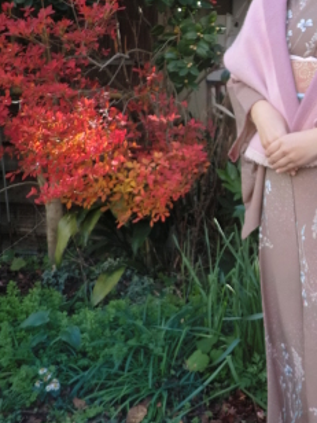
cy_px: 170
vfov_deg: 38.8
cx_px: 290
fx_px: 598
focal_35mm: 49
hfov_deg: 28.4
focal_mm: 4.7
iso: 50
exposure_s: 1/200
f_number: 2.8
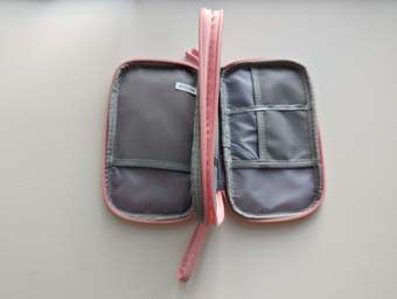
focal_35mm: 24
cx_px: 198
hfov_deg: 71.5
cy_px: 150
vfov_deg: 56.9
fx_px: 276
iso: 192
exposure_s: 1/127
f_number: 1.85
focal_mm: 6.81
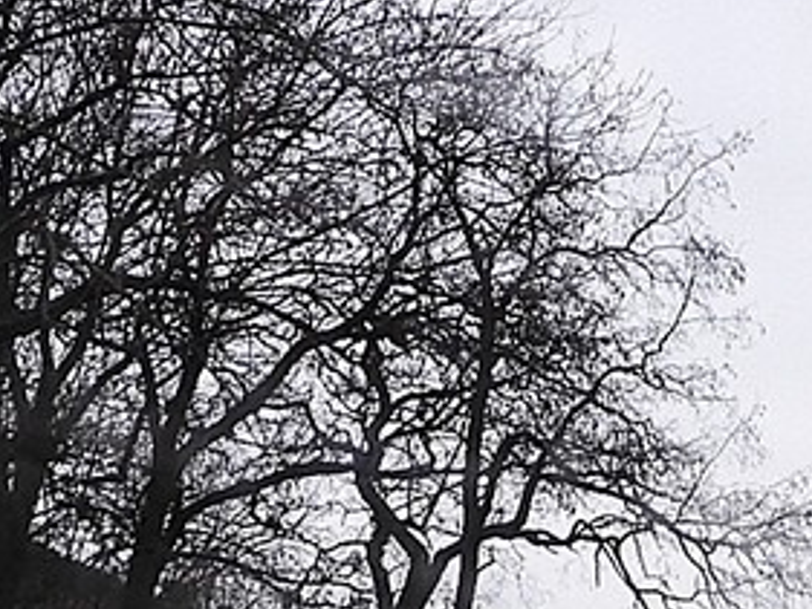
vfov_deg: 10.0
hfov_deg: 13.6
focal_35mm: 144
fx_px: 3379
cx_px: 647
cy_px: 882
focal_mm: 8
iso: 220
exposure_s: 1/250
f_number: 4
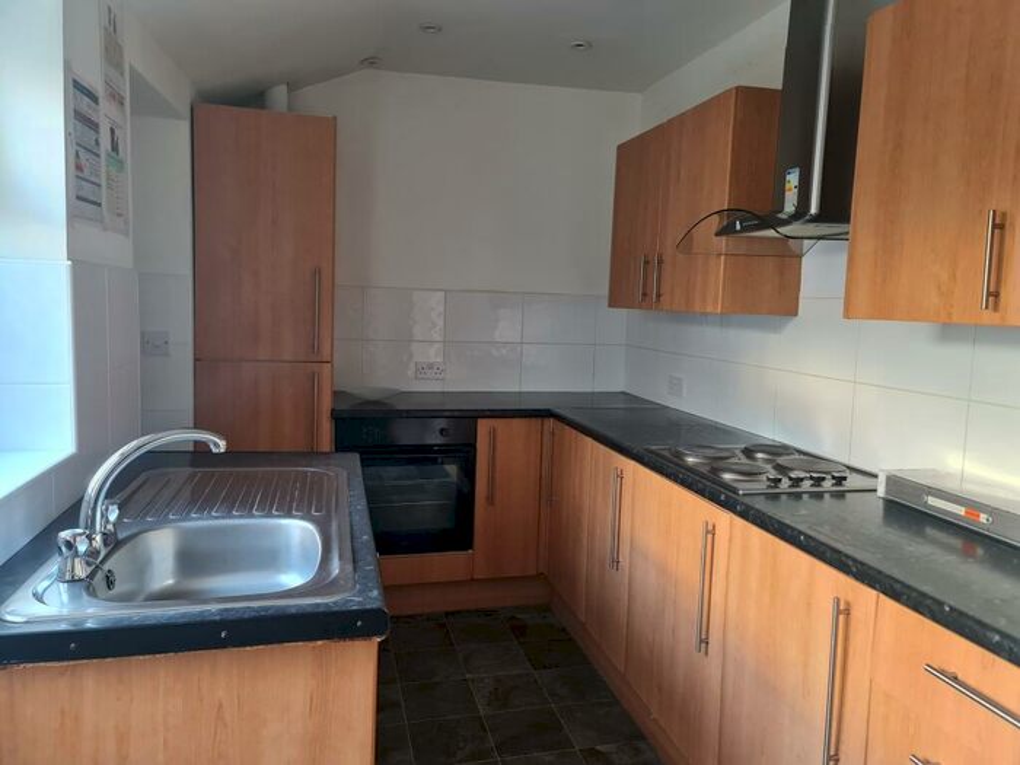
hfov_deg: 69.4
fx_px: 737
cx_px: 510
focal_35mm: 25
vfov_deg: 54.9
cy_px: 382
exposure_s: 1/50
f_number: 1.8
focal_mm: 7
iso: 250
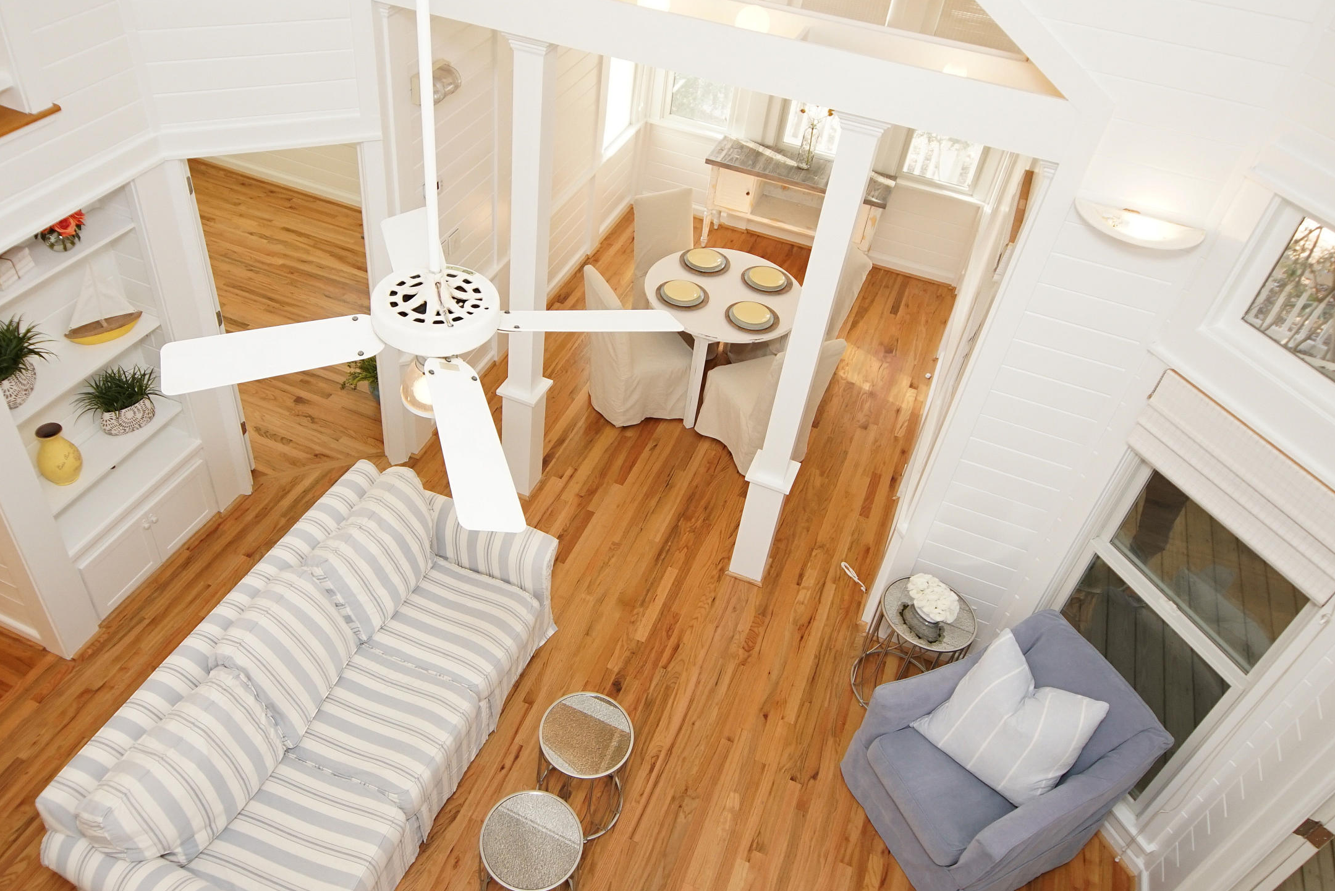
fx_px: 927
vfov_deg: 51.2
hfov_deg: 71.4
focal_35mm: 25
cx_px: 620
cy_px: 403
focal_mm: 12
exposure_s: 1/160
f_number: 4.5
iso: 640
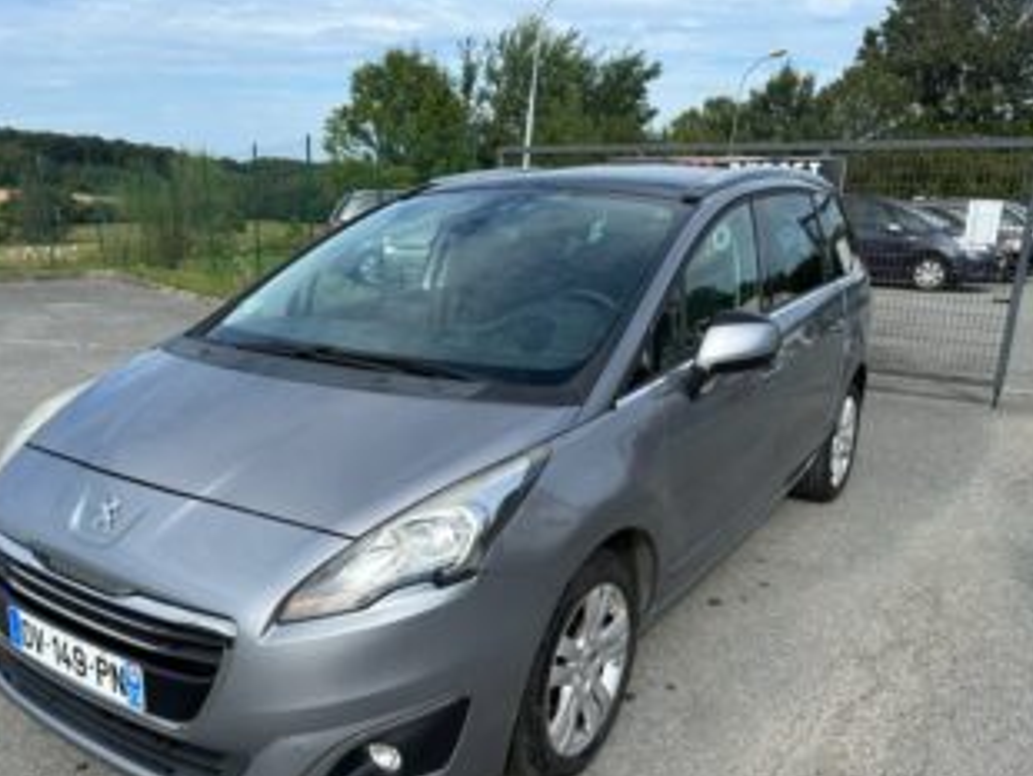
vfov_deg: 48.0
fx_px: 866
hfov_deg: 61.6
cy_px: 465
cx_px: 488
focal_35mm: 29
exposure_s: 1/3356
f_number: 1.78
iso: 80
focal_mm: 6.86
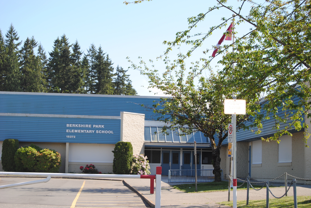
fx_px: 675
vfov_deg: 17.5
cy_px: 104
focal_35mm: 78
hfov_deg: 26.0
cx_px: 156
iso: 100
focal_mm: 52
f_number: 6.3
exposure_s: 1/200
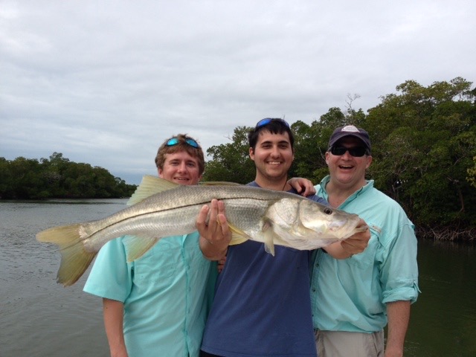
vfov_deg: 40.7
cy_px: 178
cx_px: 238
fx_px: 481
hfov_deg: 52.6
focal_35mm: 35
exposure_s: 1/1094
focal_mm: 4.28
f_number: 2.4
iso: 50
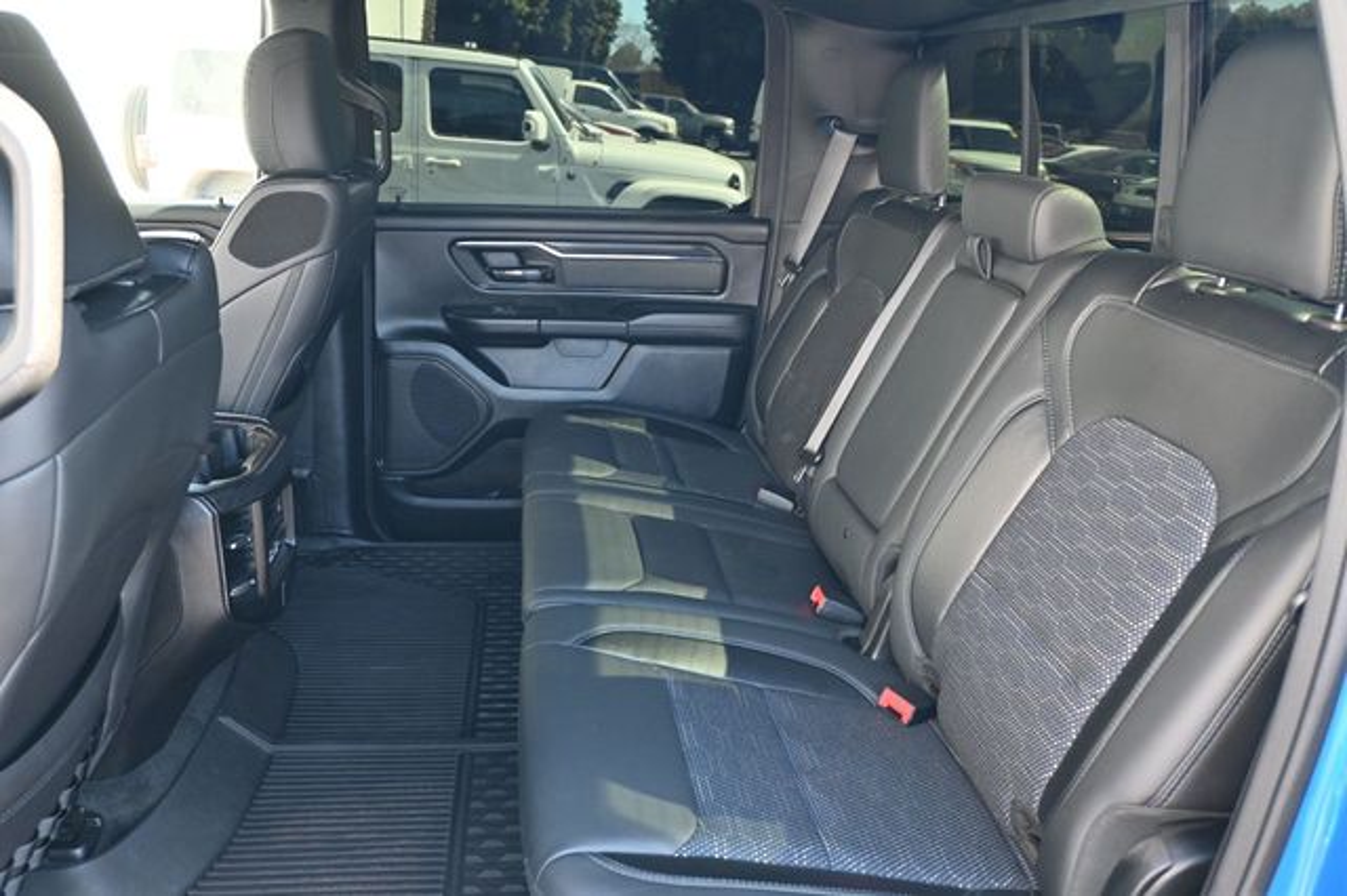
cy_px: 448
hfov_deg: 64.6
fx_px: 1066
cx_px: 674
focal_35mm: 28
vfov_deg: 45.6
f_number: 3.8
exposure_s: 1/125
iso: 900
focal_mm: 19
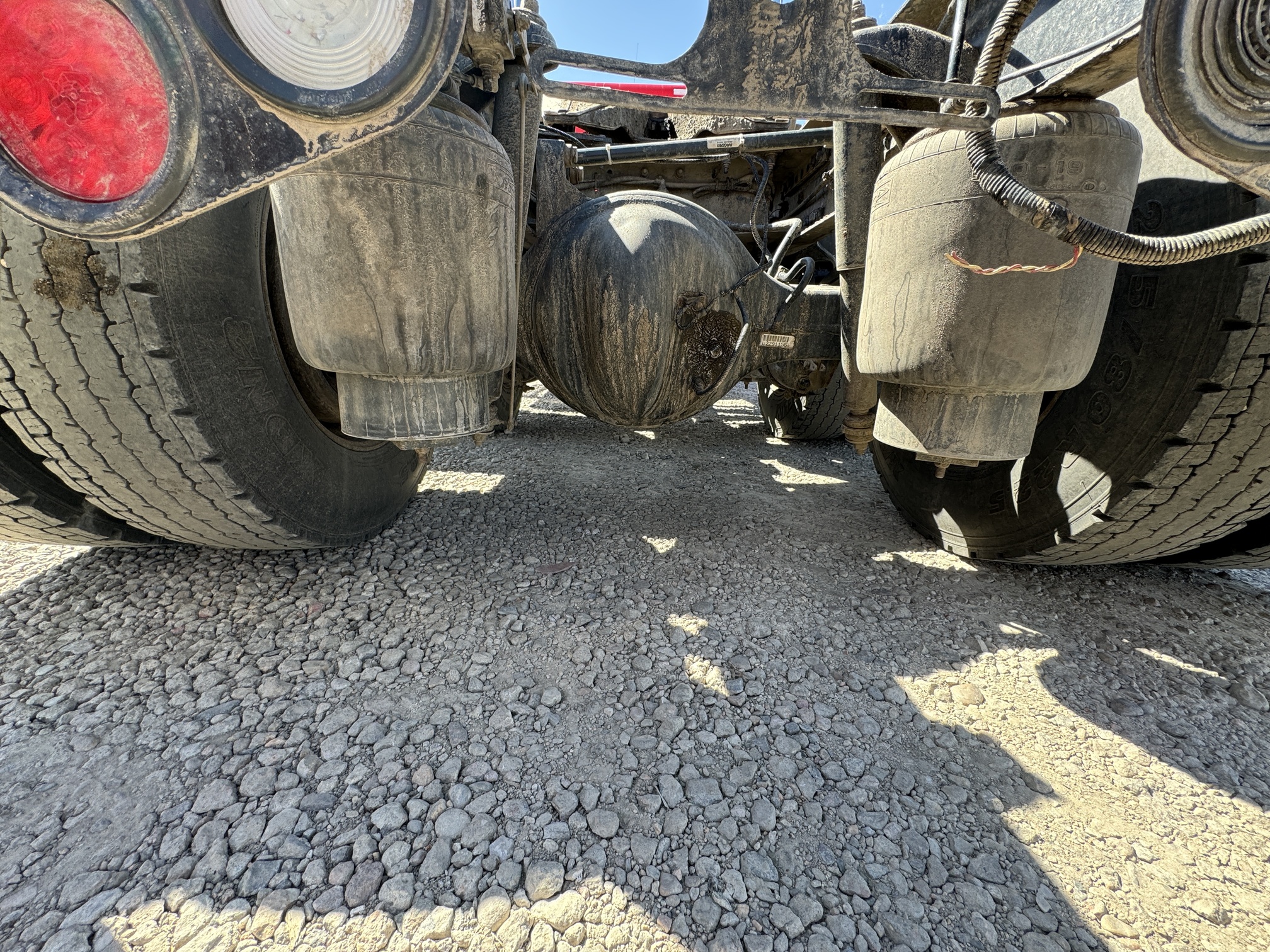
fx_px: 514
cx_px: 635
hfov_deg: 102.1
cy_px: 476
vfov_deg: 85.7
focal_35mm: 14
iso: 40
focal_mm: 2.22
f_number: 2.2
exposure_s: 1/145
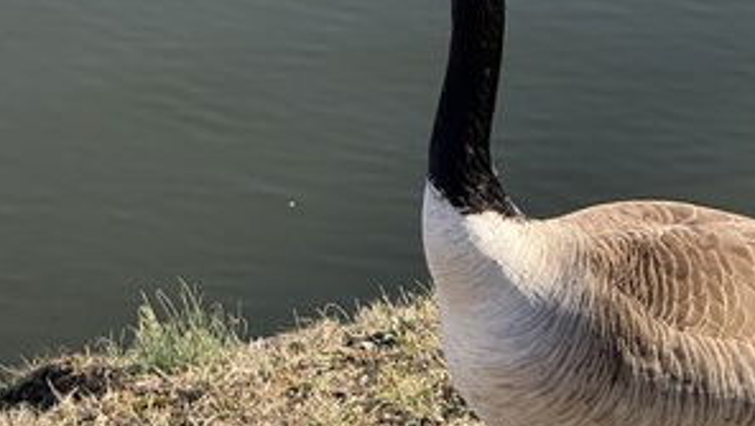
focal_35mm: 265
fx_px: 5309
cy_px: 20
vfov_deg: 4.6
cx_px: 533
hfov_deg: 8.1
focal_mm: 15.66
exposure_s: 1/477
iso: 64
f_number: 2.8
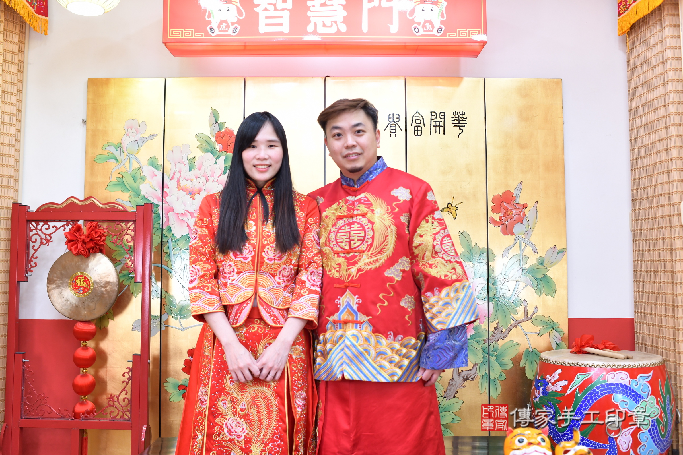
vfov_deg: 37.9
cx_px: 342
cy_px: 228
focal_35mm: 35
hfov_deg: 54.4
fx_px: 664
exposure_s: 1/200
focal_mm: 35
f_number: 4.5
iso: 1000
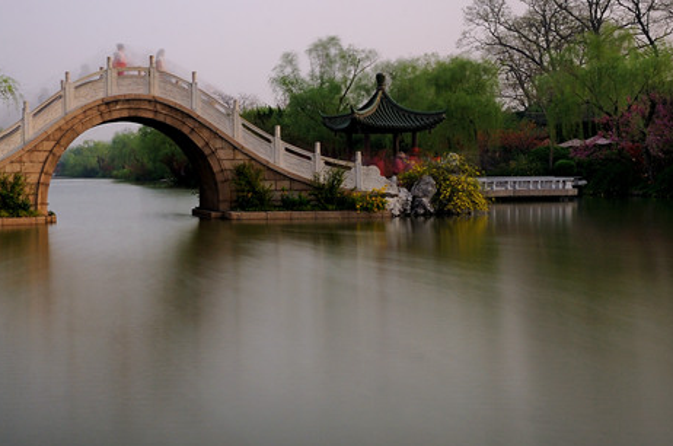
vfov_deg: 25.9
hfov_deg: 37.7
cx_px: 201
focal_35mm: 52
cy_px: 200
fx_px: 970
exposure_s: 20
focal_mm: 20
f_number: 18
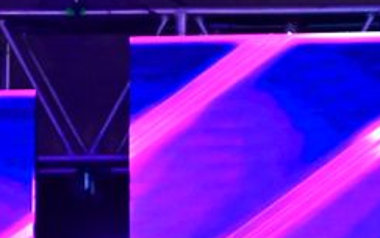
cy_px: 440
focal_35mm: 441
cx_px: 984
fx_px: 4568
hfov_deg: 4.6
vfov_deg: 3.0
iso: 3200
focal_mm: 70
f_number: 3.2
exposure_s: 1/1000
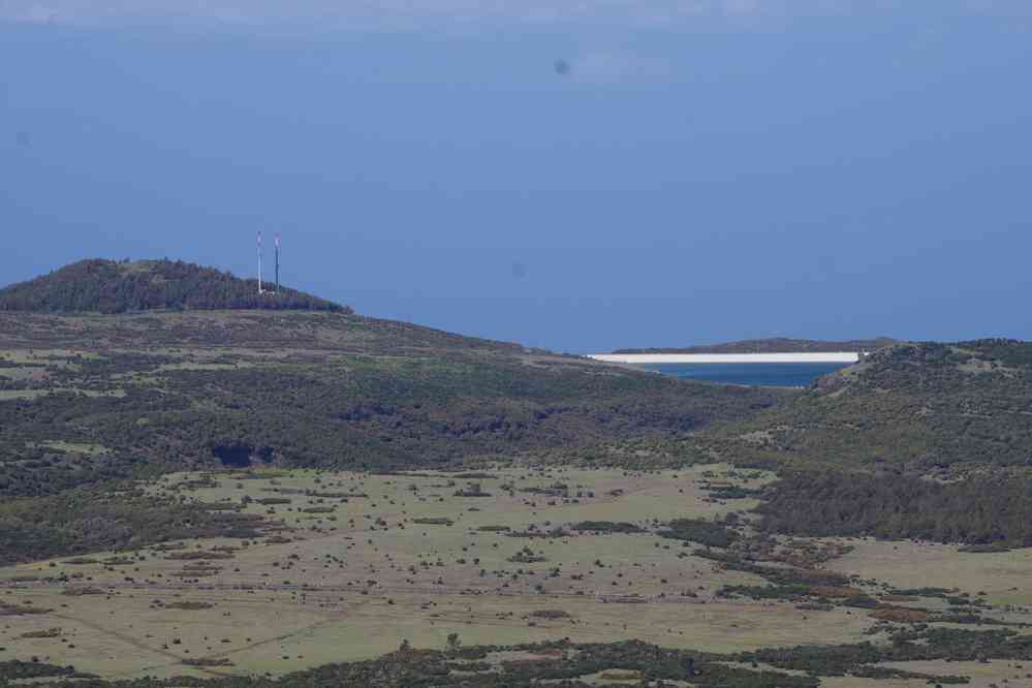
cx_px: 516
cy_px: 344
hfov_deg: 8.1
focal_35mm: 255
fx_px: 7309
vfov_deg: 5.4
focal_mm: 170
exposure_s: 1/200
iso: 200
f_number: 10
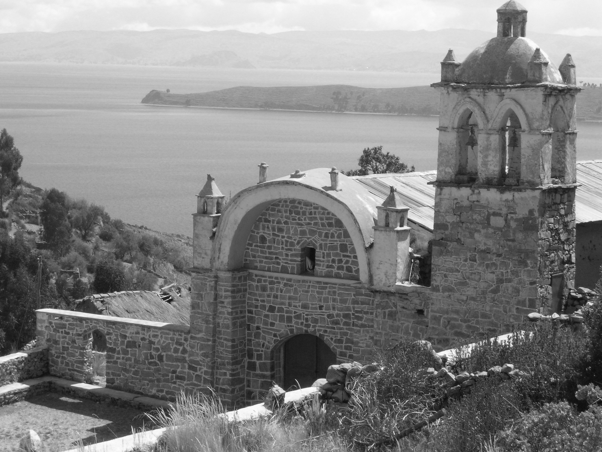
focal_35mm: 102
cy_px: 226
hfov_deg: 19.3
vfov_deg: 14.5
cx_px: 301
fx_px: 1774
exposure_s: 1/97.3
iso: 50
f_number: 8.2
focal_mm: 17.1
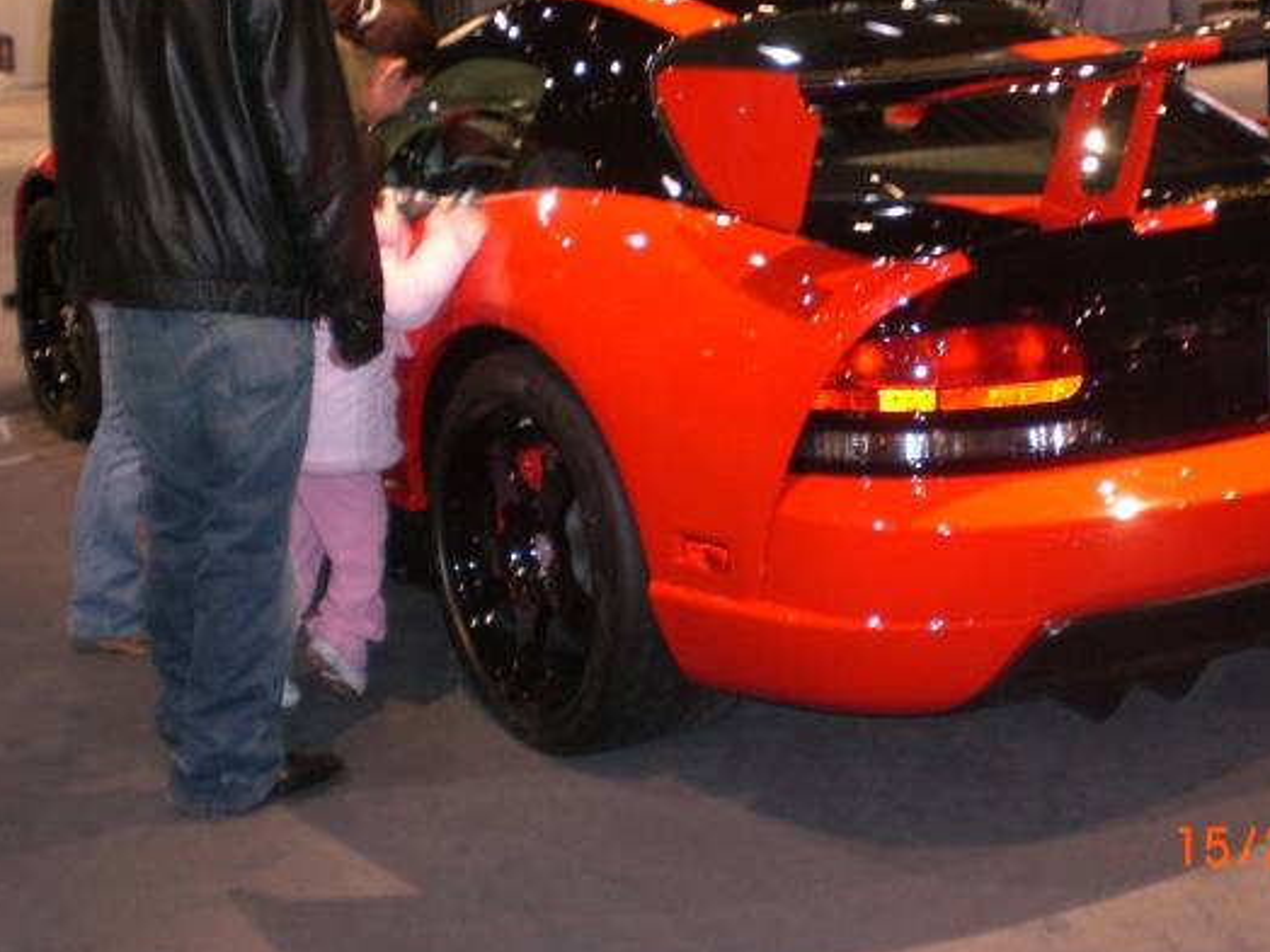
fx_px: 2128
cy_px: 269
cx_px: 834
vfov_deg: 25.0
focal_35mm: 58
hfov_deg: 33.0
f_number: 3.1
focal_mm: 6.3
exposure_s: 1/60
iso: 200
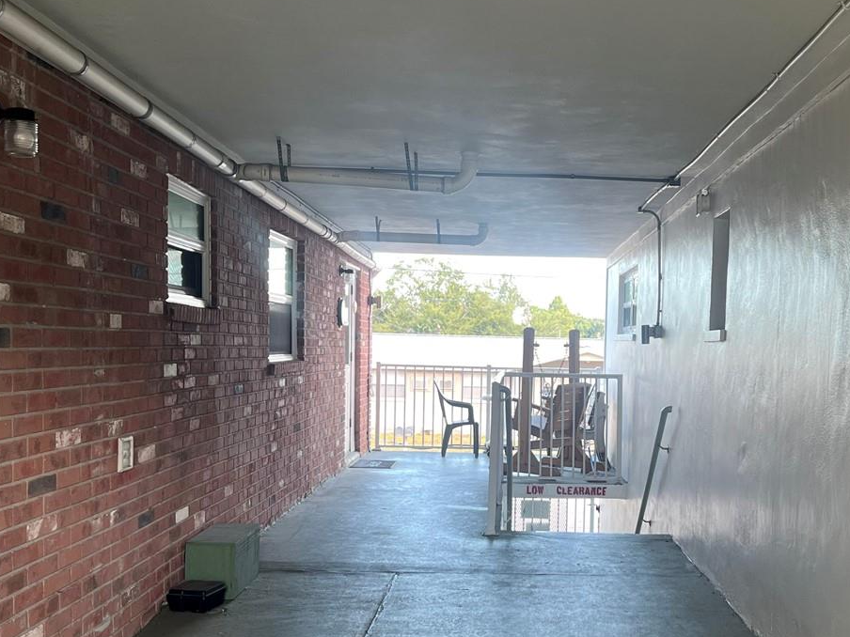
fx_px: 1130
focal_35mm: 46
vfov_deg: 31.4
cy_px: 399
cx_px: 530
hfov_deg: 41.0
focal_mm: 5.7
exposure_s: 1/121
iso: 50
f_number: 1.5
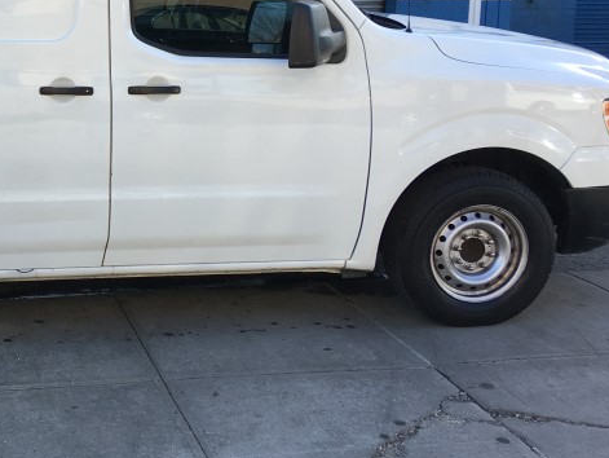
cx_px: 13
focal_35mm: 63
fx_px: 1109
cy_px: 142
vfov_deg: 23.2
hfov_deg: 28.9
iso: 25
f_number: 2.2
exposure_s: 1/343
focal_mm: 4.15
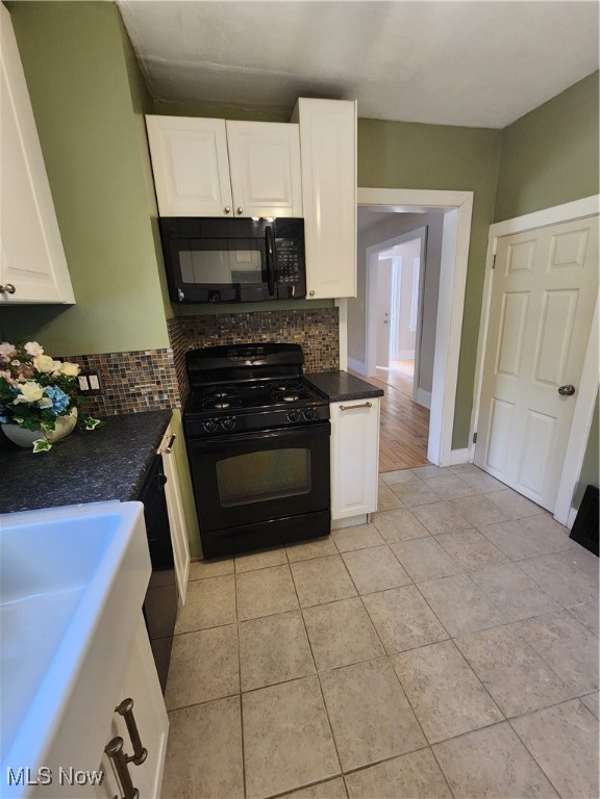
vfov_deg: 106.2
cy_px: 400
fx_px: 300
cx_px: 300
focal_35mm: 13
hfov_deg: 89.9
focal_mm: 2.2
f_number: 2.2
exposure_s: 1/60
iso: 250
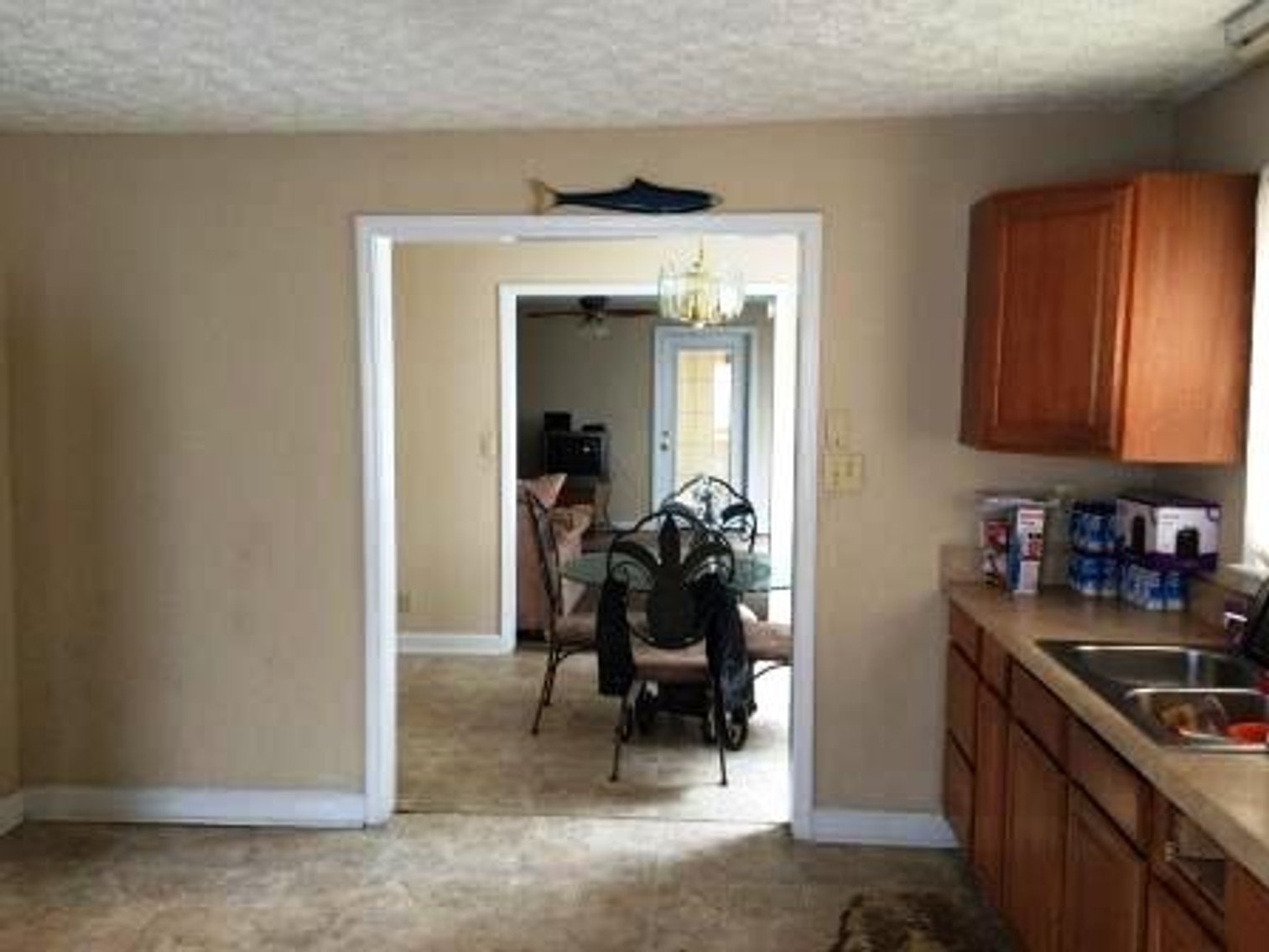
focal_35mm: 29
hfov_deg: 61.7
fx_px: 1063
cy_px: 476
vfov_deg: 48.2
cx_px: 634
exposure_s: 1/30
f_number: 2.2
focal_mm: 4.15
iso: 200
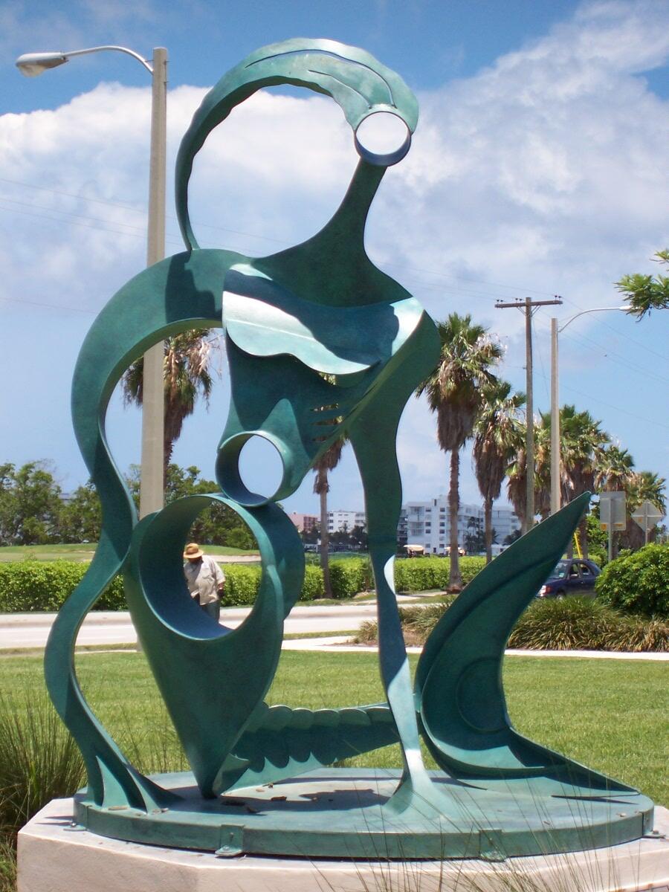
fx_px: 3401
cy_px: 446
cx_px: 334
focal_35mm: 132
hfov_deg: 11.2
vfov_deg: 14.9
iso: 80
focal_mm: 22
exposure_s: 1/500
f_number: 4.8
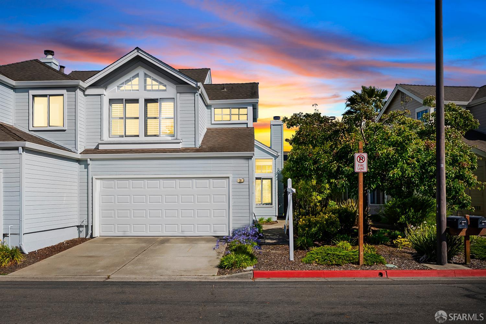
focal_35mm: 30
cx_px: 243
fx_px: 405
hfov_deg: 61.9
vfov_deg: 43.6
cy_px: 162
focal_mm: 20
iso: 160
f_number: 9
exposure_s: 1/400
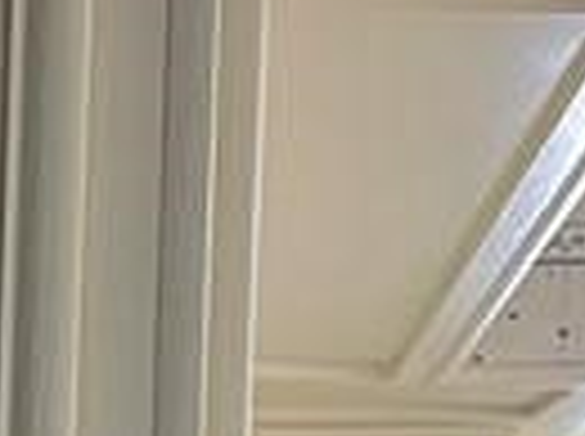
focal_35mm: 205
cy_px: 1650
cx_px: -531
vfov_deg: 6.2
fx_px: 3458
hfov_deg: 9.2
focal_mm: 4.2
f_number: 1.6
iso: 125
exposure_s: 1/60
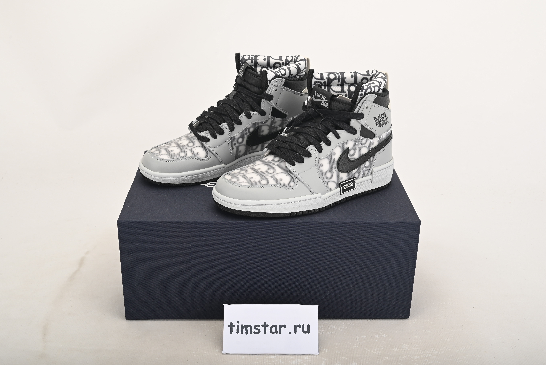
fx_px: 637
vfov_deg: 31.9
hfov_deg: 46.4
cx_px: 273
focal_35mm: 42
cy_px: 182
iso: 100
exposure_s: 1/200
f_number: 11
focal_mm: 42
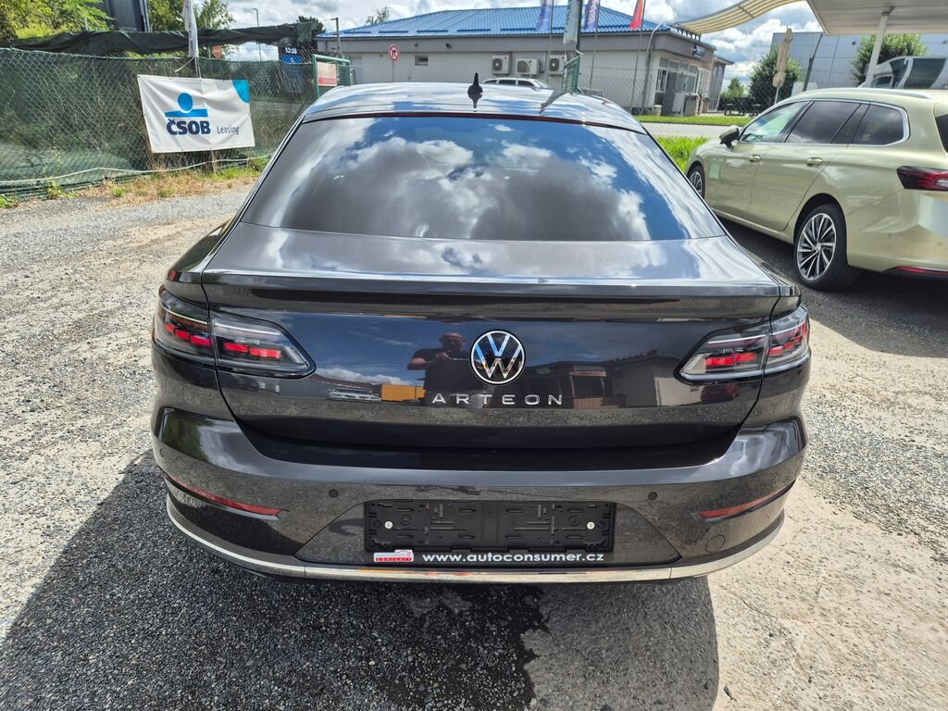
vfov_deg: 58.9
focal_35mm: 23
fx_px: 630
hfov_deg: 73.9
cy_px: 356
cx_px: 474
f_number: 1.8
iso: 25
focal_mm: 5.4
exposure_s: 1/1006
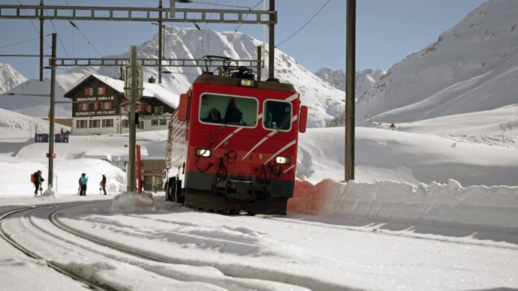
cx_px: 260
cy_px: 118
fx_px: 1016
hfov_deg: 28.6
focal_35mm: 74
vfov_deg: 16.3
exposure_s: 1/2000
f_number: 5.6
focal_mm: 70
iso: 100
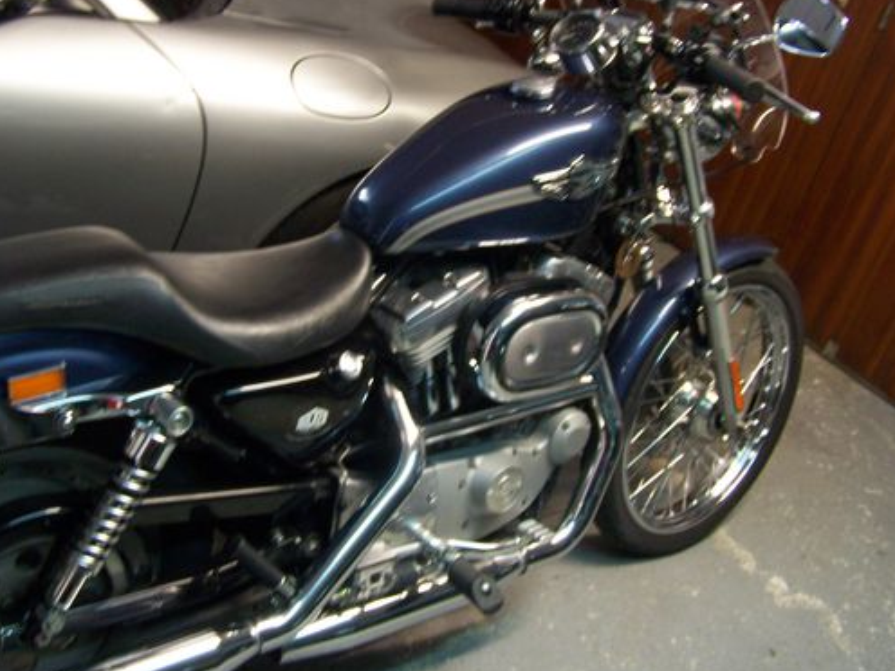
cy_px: 278
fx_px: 1189
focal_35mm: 46
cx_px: 390
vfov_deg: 31.5
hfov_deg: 41.2
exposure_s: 1/8
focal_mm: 6.3
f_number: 2.8
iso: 160
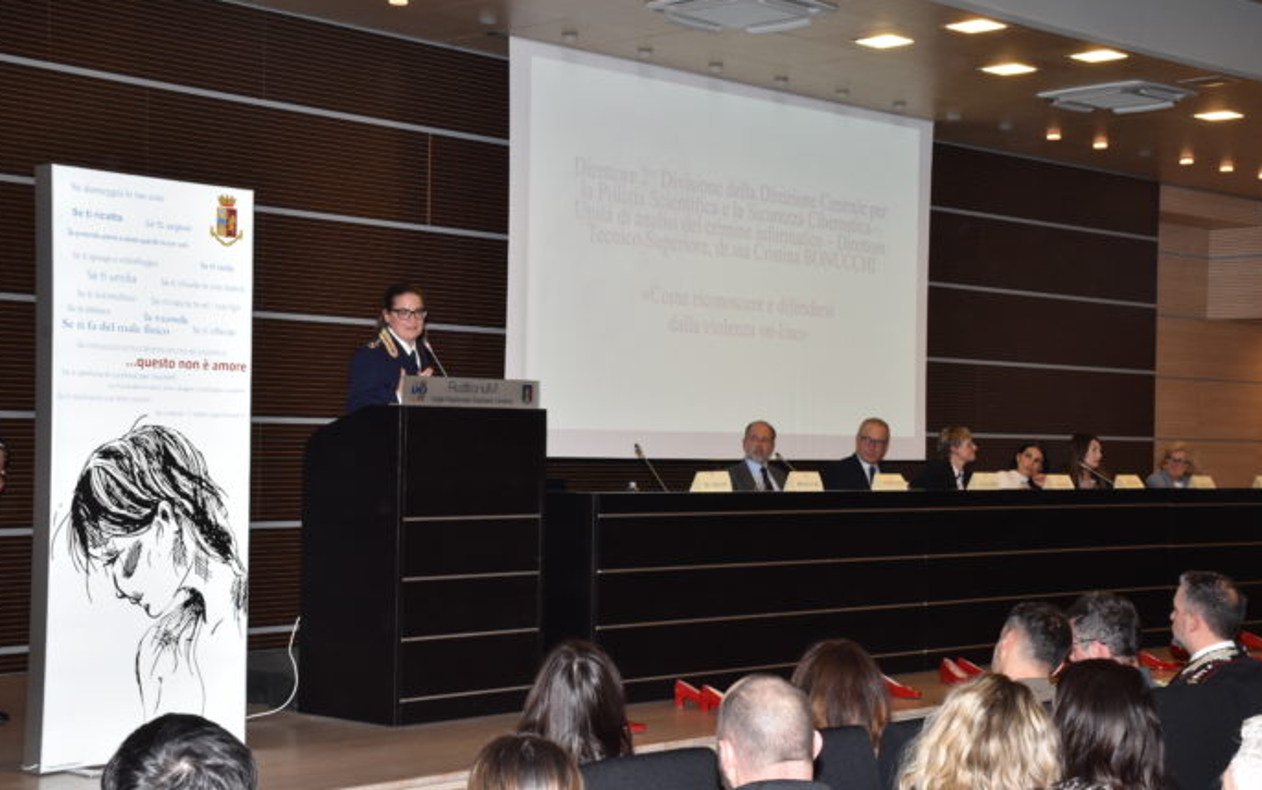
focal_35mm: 62
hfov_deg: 33.0
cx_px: 627
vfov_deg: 21.0
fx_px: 2133
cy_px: 407
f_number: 11
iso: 800
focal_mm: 40
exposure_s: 1/60
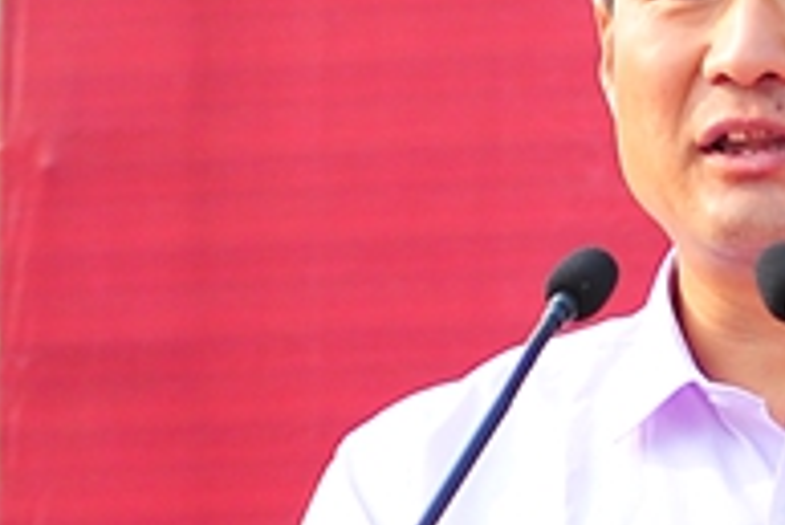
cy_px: 297
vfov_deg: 6.5
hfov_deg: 9.7
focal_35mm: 211
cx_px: 728
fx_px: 4604
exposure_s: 1/640
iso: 200
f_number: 4
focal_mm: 70
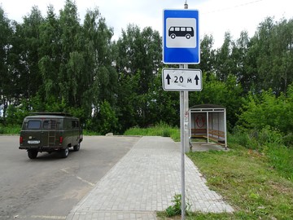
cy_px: 110
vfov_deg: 56.8
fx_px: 203
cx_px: 146
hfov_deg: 71.6
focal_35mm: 24
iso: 80
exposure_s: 1/160
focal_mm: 4.1
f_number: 3.5
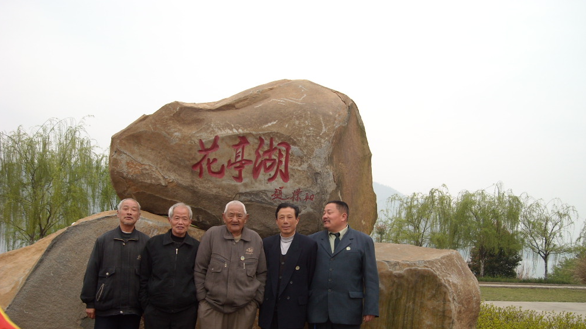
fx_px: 606
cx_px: 293
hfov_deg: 51.6
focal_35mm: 39
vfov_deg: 30.3
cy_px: 208
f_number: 2.8
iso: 64
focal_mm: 5.7
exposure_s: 1/184
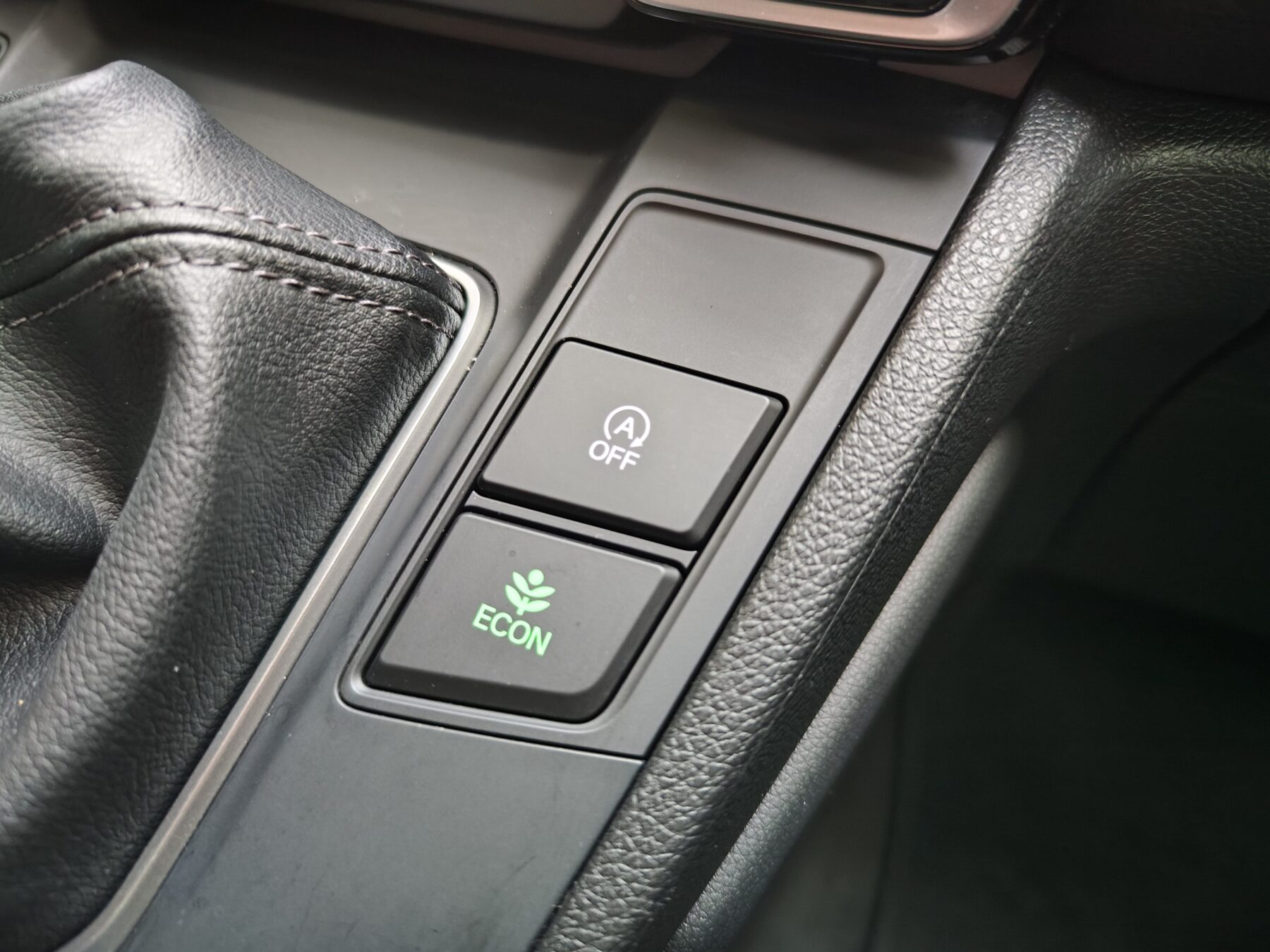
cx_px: 635
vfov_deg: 58.9
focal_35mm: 23
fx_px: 844
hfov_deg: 73.9
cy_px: 476
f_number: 1.69
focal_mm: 7.01
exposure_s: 1/20
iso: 4071
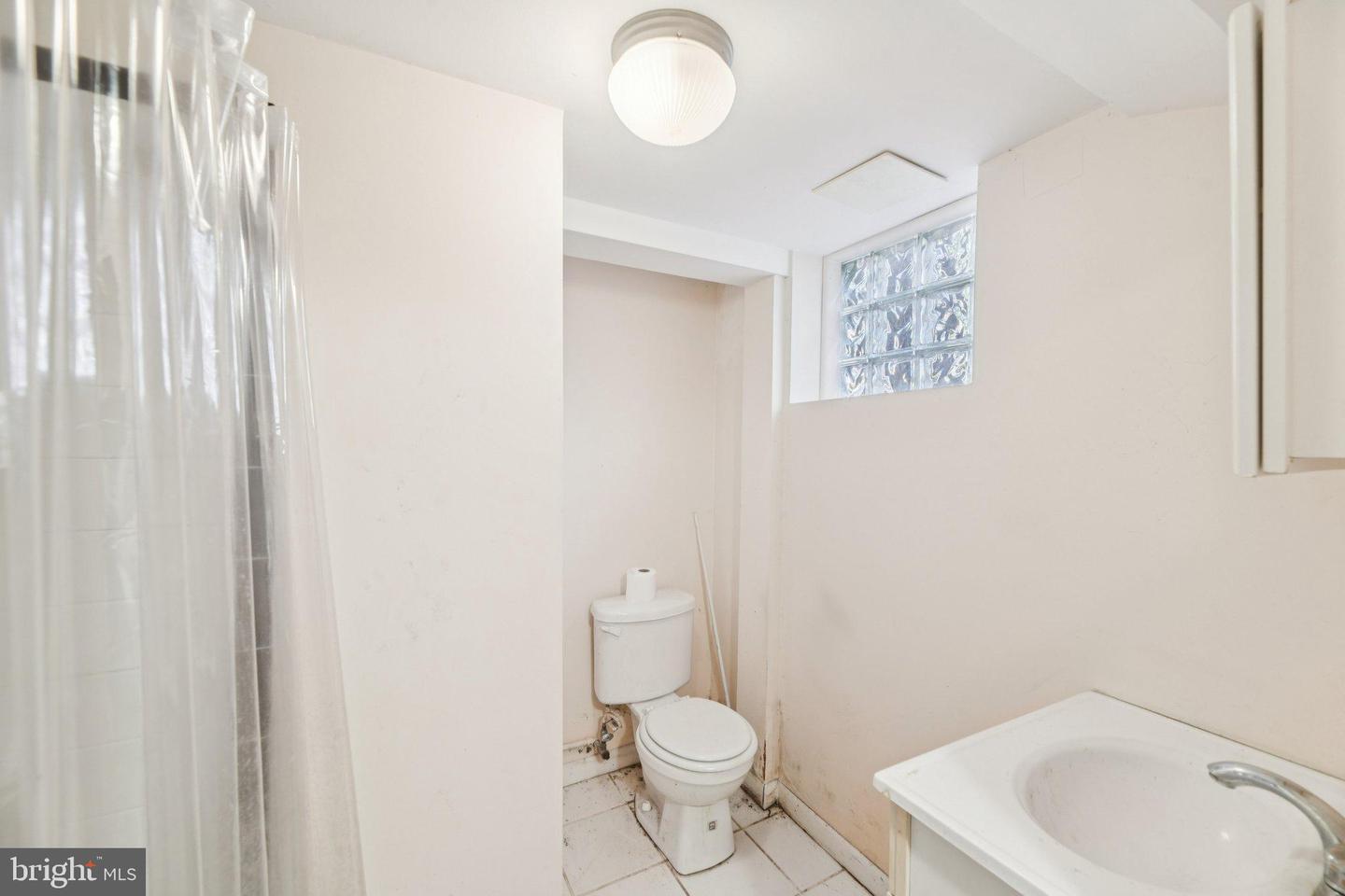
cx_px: 672
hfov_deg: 104.3
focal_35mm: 14
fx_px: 523
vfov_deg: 81.2
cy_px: 448
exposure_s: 1/5
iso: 400
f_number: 8
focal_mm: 14
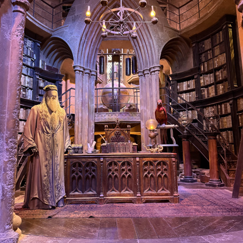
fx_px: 230
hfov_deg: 55.6
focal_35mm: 29
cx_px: 119
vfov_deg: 55.6
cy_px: 114
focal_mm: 6.76
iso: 1000
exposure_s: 1/40
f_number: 1.78
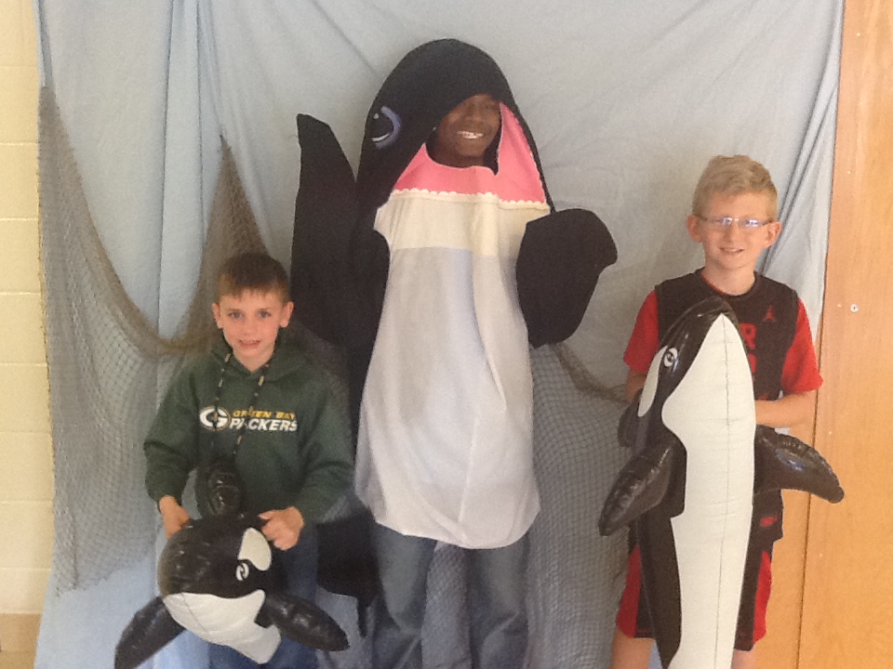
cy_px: 334
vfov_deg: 32.9
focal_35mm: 44
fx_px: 1135
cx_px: 446
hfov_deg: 42.9
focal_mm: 2.03
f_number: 2.4
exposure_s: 1/30
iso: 100
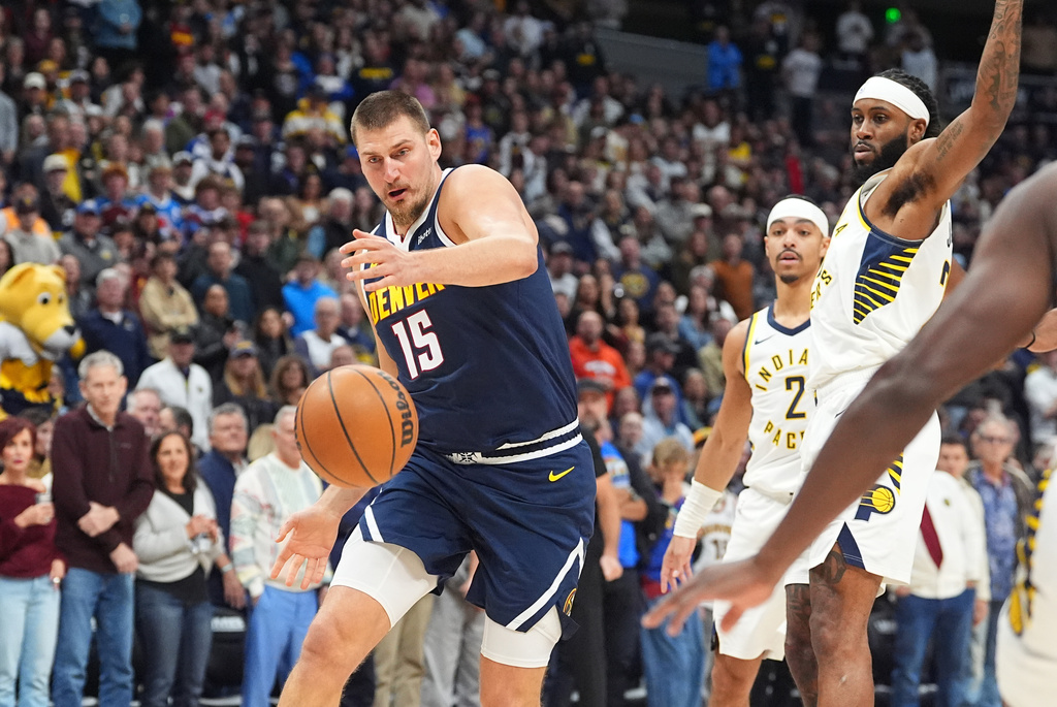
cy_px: 354
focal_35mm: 130
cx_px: 528
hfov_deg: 15.8
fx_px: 3821
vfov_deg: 10.6
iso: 5000
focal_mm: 87
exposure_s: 1/1600
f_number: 3.2
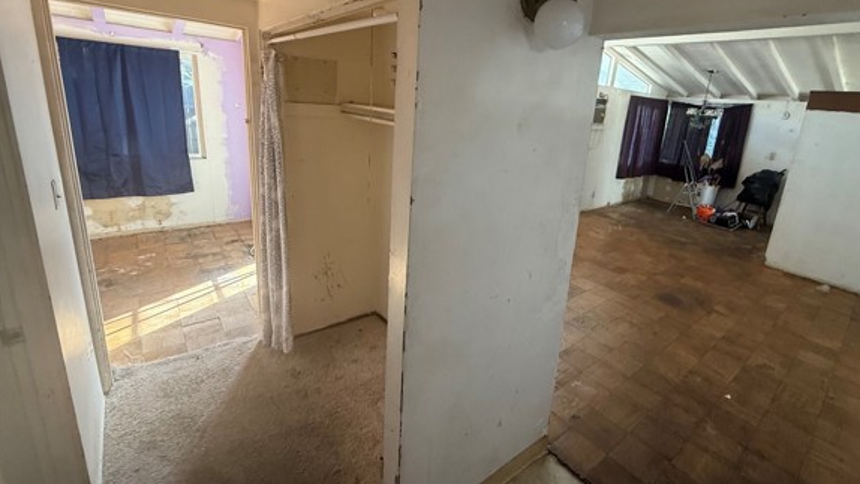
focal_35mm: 17
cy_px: 199
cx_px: 475
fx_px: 388
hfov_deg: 95.6
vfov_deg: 63.5
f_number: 2.2
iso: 320
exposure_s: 1/77
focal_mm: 2.22
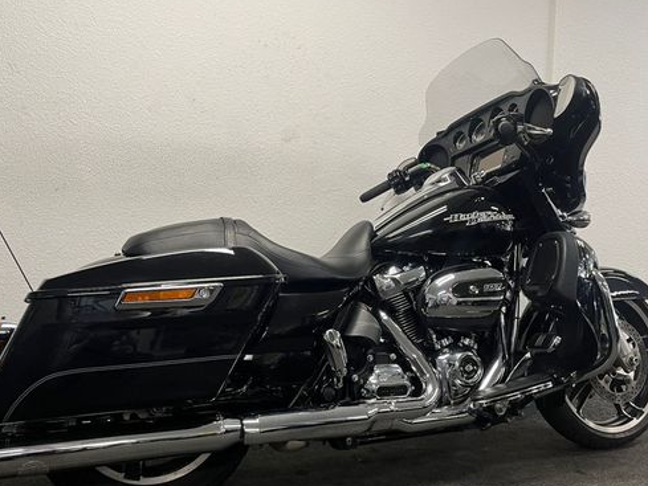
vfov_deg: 41.7
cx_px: 311
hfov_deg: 53.9
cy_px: 281
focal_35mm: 34
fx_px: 637
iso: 80
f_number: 1.6
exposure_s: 1/50
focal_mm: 5.1
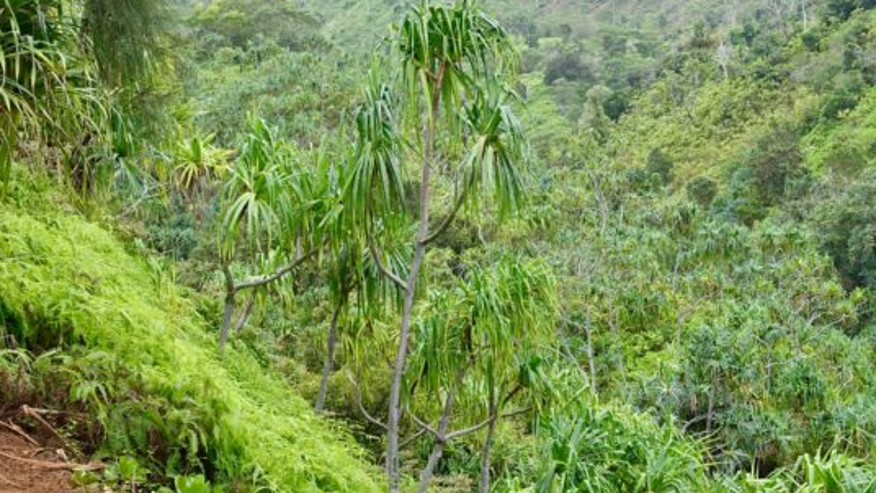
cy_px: 282
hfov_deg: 28.4
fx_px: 1720
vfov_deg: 16.3
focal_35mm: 74
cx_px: 293
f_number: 4.5
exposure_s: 1/80
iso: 125
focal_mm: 13.53
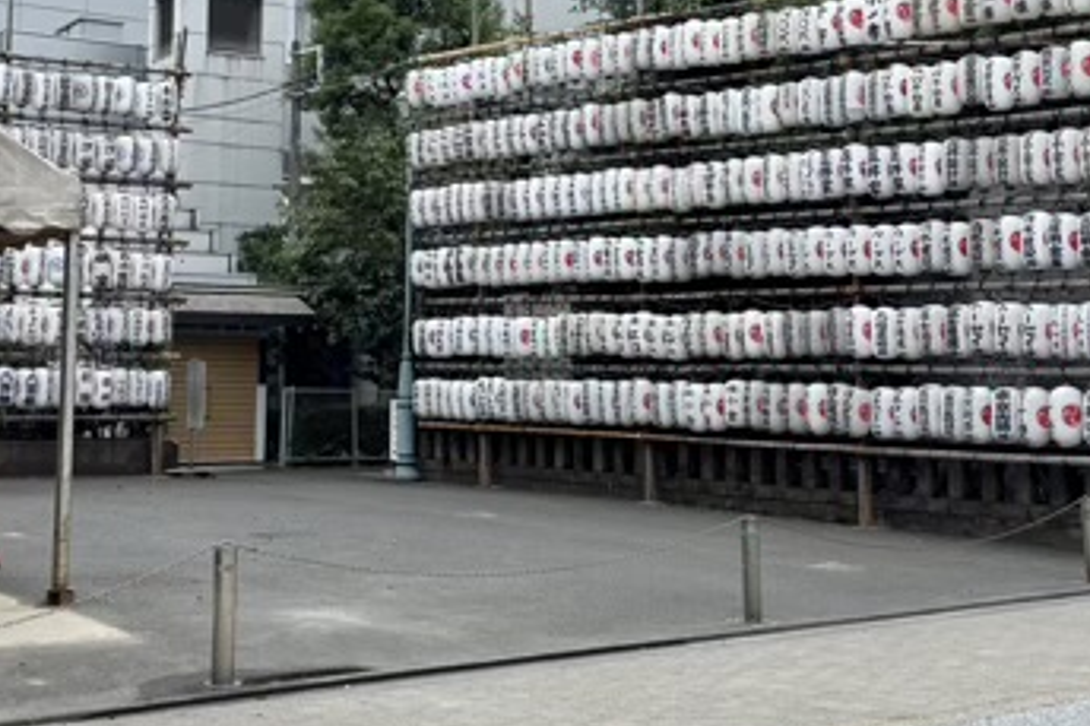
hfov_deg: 36.3
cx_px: 516
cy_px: 230
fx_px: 1664
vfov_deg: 24.4
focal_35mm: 55
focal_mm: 5.96
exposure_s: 1/1477
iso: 50
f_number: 1.6
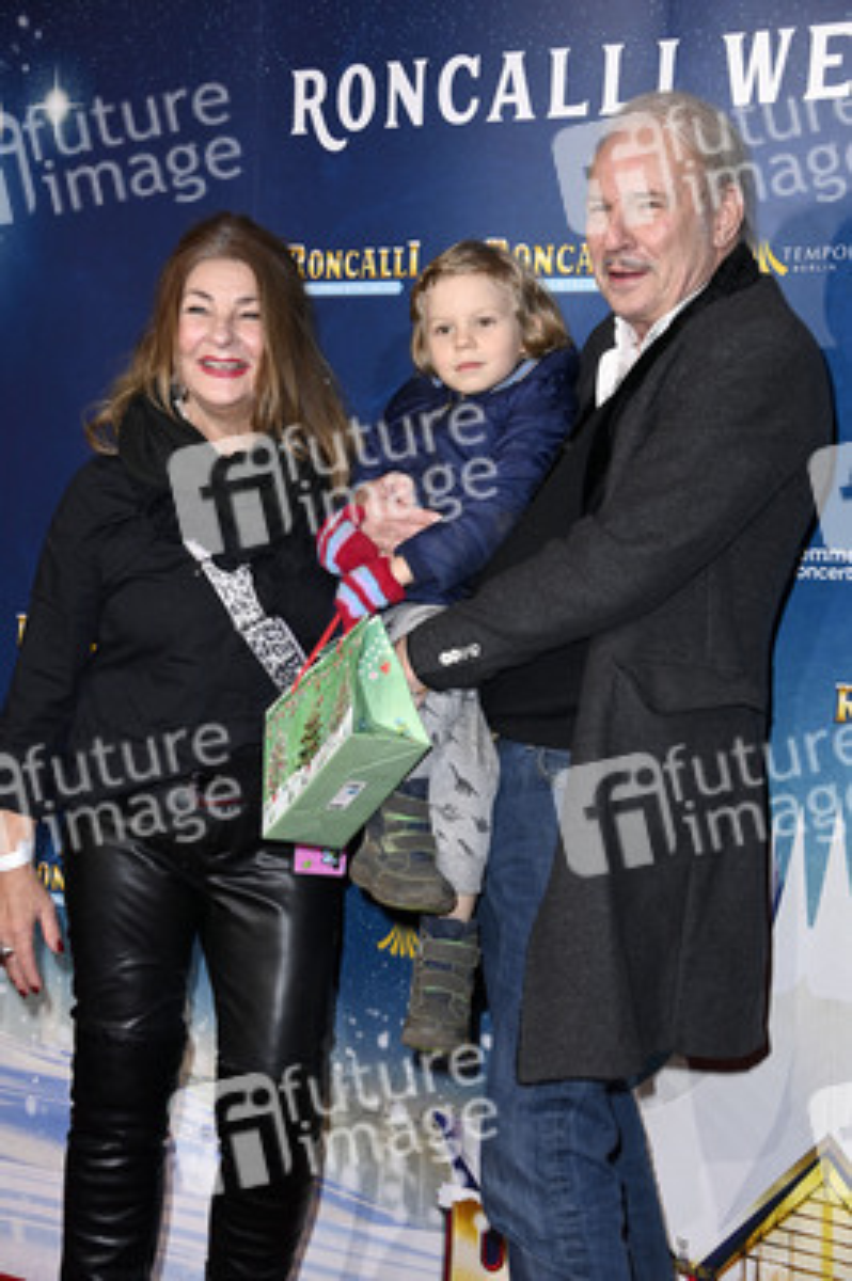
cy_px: 640
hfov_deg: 20.0
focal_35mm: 68
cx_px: 426
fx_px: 2418
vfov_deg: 29.7
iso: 1250
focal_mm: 68
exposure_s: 1/250
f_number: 5.6
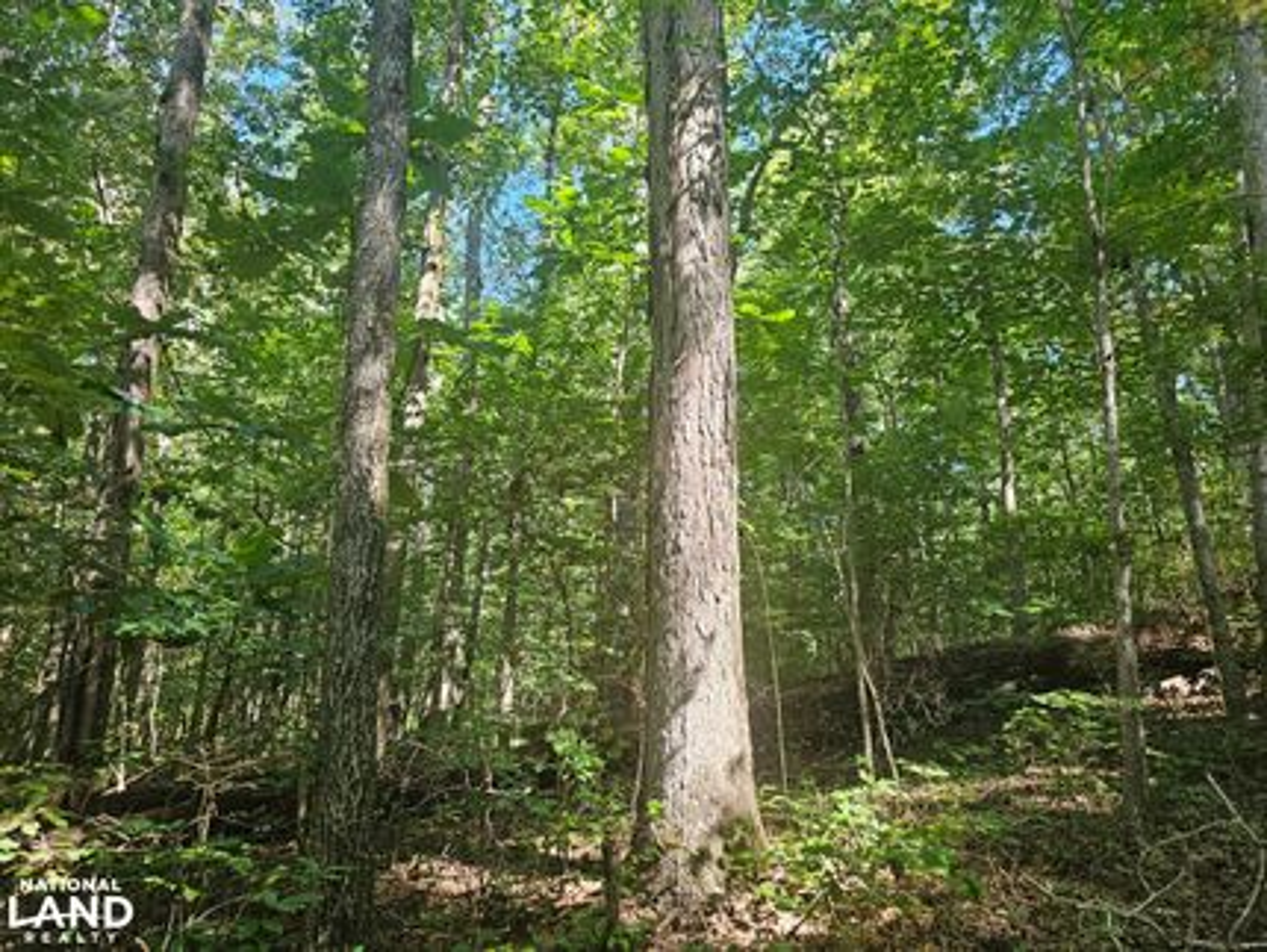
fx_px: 842
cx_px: 634
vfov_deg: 58.9
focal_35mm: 23
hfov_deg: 73.9
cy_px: 476
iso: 100
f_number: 1.7
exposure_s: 1/207
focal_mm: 6.3
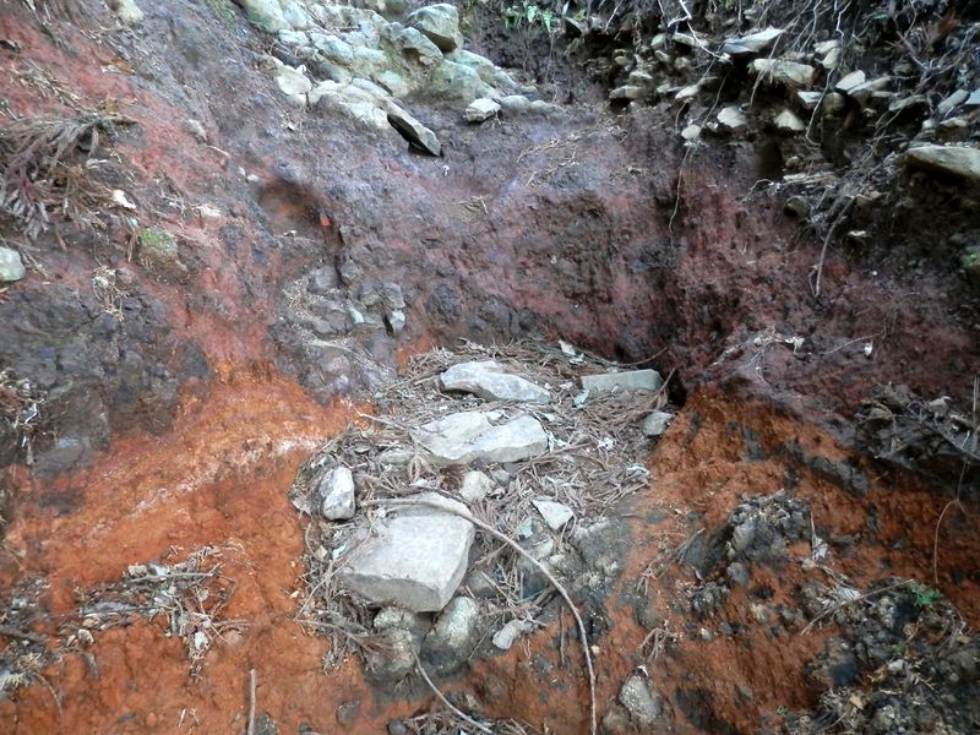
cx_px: 490
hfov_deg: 69.4
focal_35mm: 25
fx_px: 708
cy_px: 368
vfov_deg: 54.9
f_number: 3
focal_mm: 4.5
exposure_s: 1/6
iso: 200
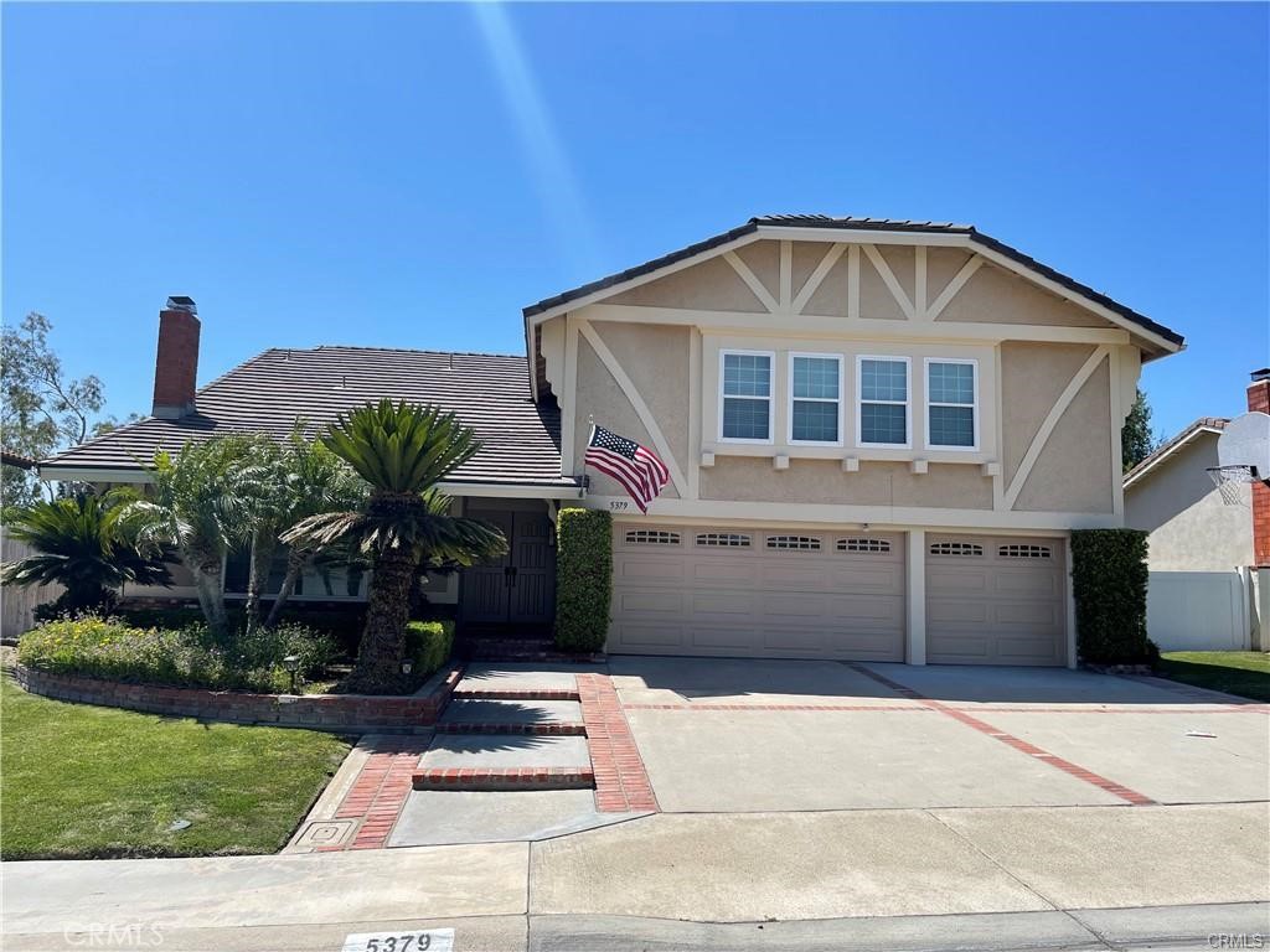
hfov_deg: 67.3
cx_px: 635
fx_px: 954
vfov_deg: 53.1
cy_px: 476
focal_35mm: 26
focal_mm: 5.1
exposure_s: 1/3559
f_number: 1.6
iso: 32
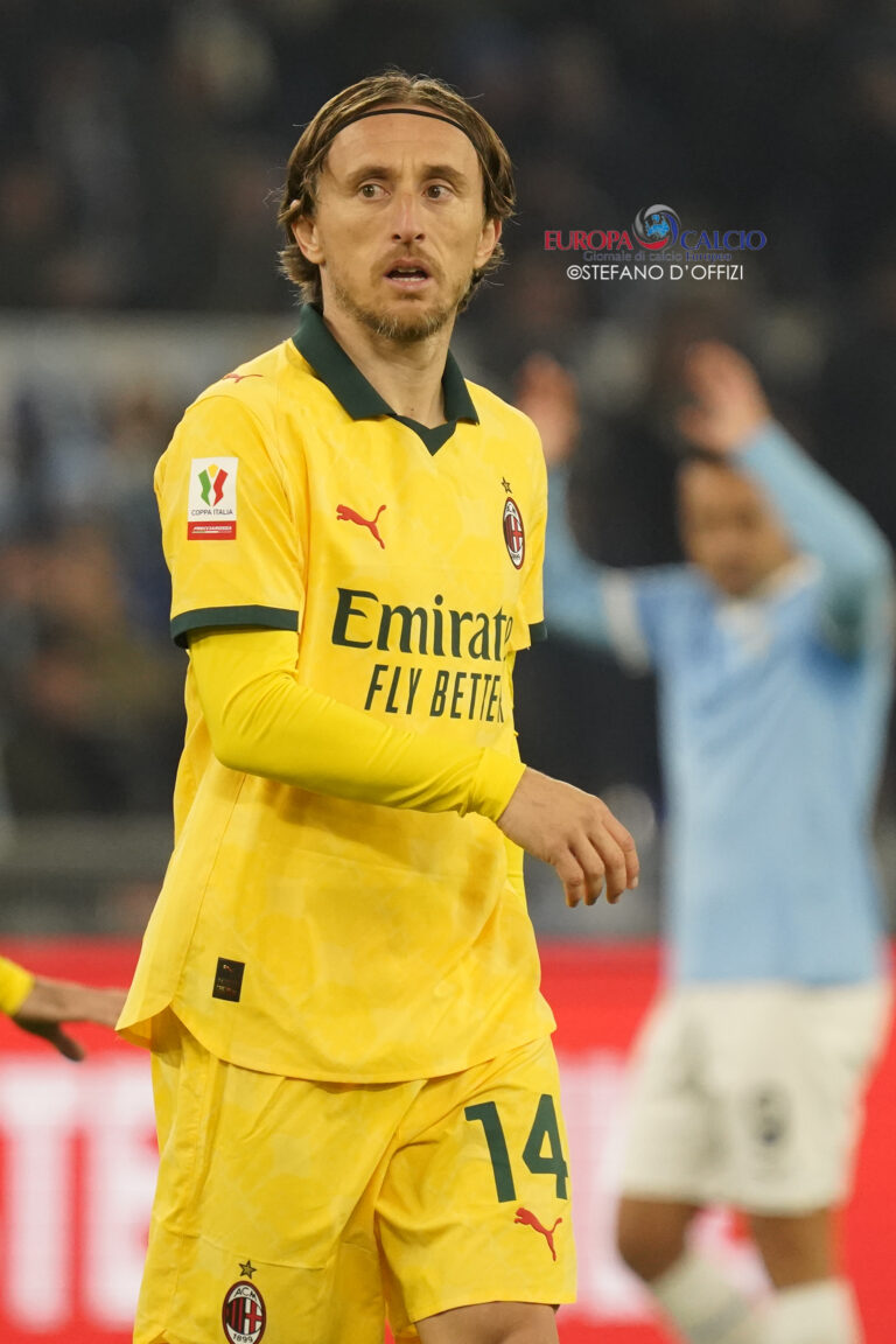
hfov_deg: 2.3
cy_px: 672
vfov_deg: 3.4
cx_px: 448
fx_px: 22398
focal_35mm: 600
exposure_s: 1/1000
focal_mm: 600
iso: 6400
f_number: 6.3
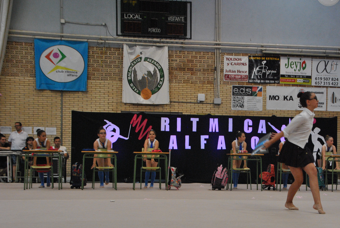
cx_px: 241
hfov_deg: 27.4
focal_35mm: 73
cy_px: 152
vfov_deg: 18.7
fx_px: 690
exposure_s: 1/160
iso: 800
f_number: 6.3
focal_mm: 34
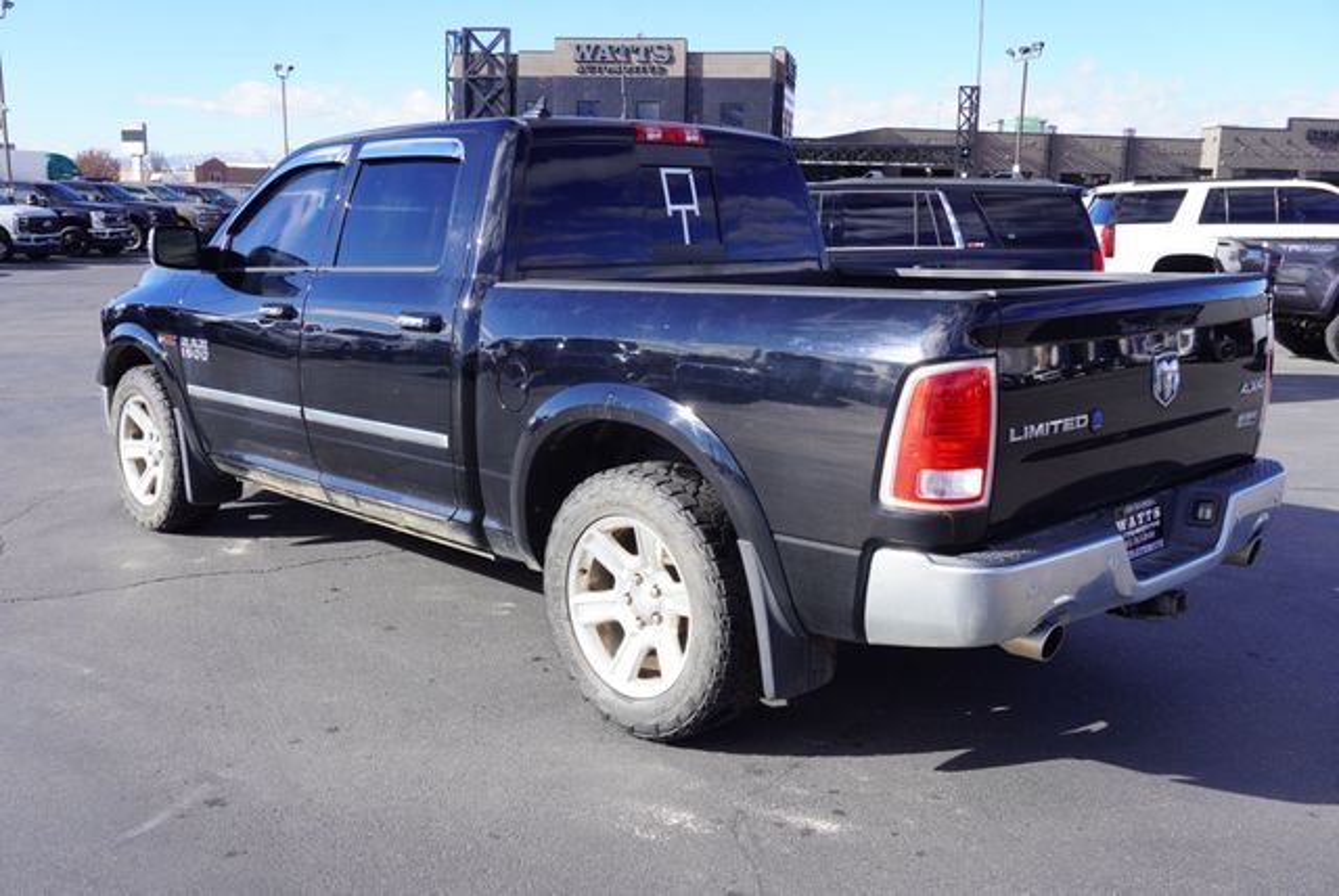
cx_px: 670
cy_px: 448
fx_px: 1229
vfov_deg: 40.0
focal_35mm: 33
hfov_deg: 57.2
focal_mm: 22
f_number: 8
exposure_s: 1/125
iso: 100
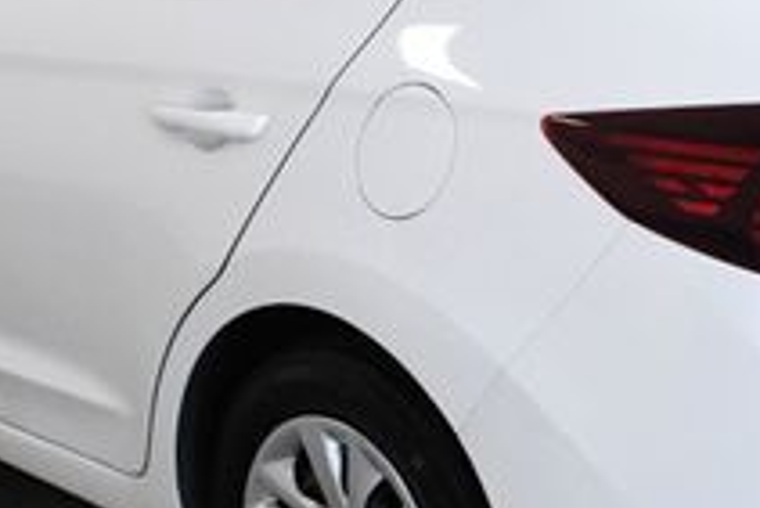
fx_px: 2176
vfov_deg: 13.3
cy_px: 277
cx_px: 540
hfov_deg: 19.7
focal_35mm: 103
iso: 2500
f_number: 10
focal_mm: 23
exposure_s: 1/400
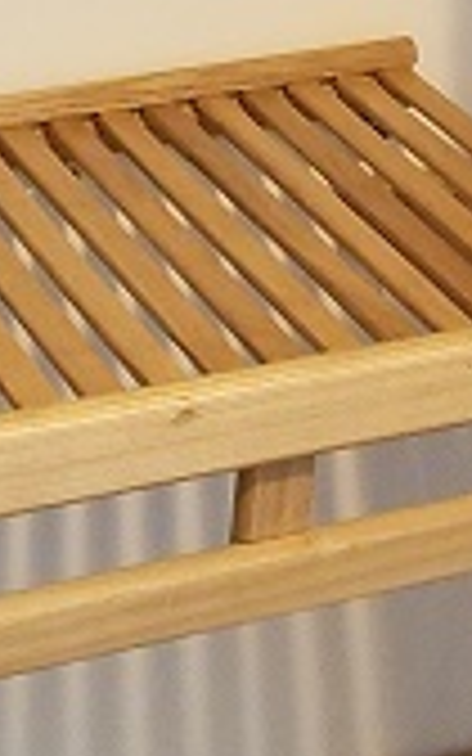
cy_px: -349
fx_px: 2717
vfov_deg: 14.8
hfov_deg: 9.8
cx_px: 488
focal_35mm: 132
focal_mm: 4.2
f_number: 1.7
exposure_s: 1/15
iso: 200
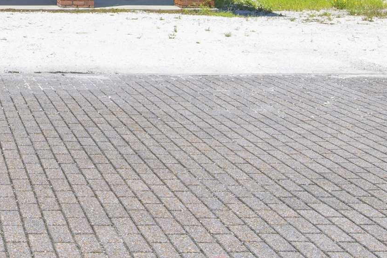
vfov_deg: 18.2
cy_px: -75
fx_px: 752
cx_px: -62
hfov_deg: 26.1
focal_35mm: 70
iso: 200
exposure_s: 1/400
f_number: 11
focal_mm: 19
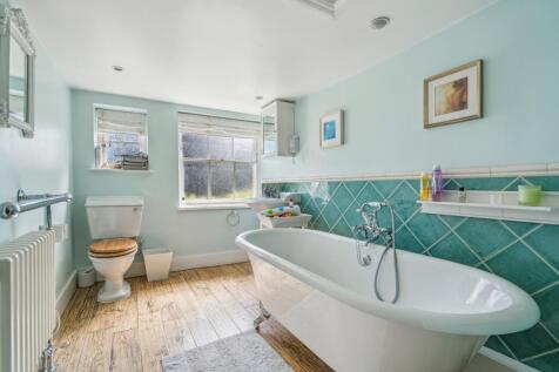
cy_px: 186
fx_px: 248
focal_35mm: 16
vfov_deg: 73.7
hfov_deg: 96.8
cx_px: 280
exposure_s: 1/250
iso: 640
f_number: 5
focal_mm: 16
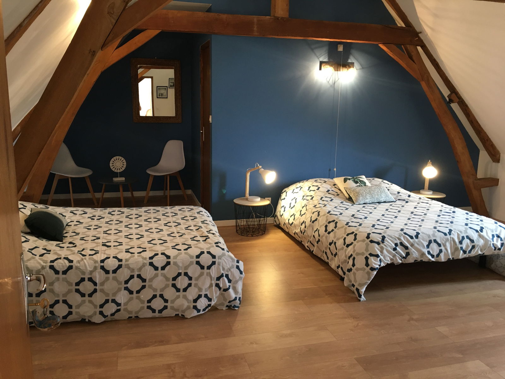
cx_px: 252
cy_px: 190
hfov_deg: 61.7
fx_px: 423
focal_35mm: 29
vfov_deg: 48.2
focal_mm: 4.15
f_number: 2.2
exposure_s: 1/33
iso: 125
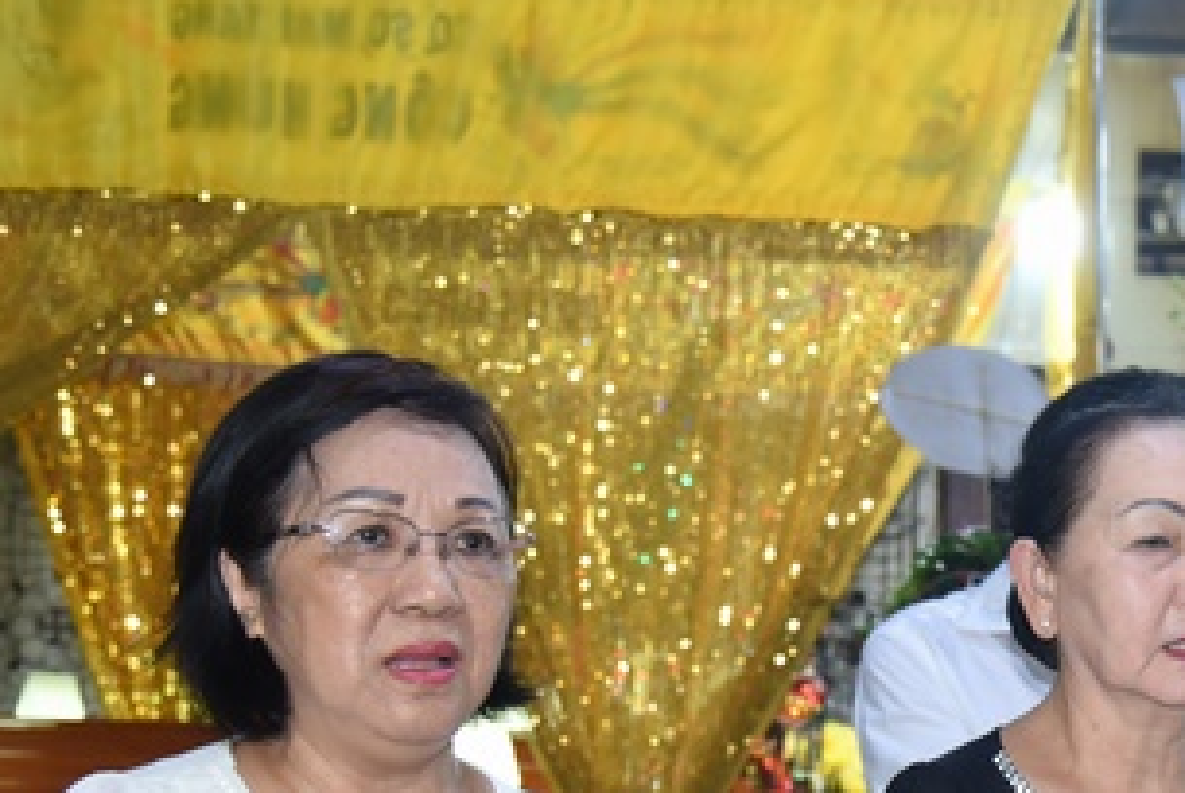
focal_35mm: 81
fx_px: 2669
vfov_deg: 16.6
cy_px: 746
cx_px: 1193
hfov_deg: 23.9
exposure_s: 1/50
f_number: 4
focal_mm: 38
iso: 1250
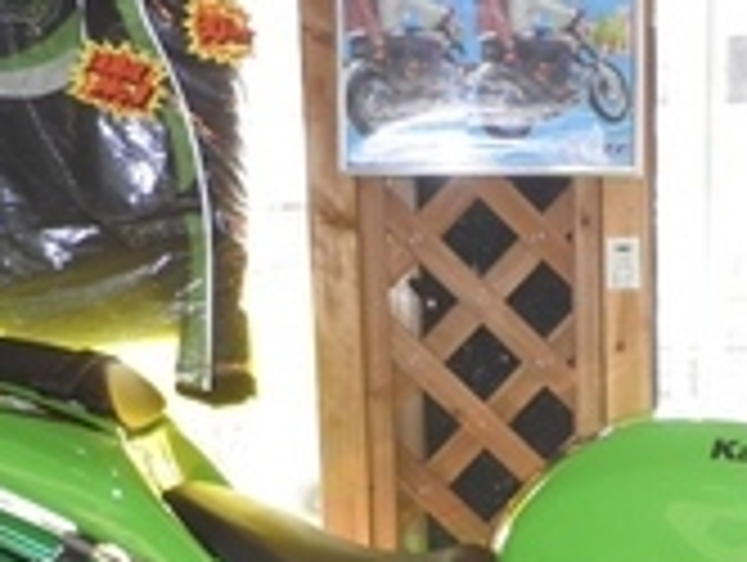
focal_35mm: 78
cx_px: 652
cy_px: 638
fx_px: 1686
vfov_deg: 18.2
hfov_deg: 24.4
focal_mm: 4.9
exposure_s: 1/30
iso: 125
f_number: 3.2
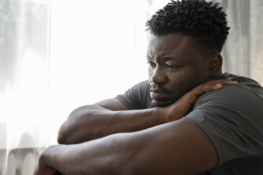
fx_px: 350
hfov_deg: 41.1
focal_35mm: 48
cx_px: 132
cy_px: 88
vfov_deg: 28.0
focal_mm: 48
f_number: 3.5
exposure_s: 1/400
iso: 500
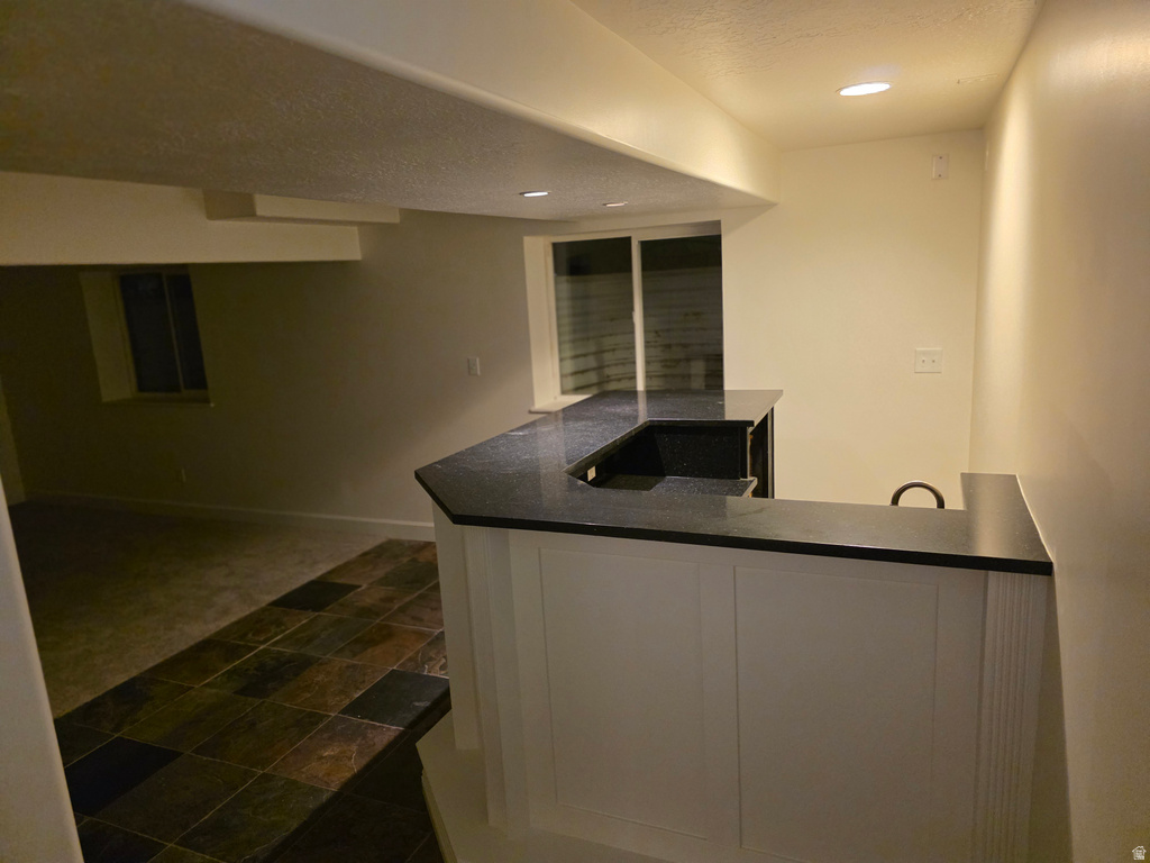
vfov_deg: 58.9
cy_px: 432
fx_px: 764
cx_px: 575
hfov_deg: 73.9
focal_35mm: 23
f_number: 1.7
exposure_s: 1/120
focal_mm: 6.3
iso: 1250
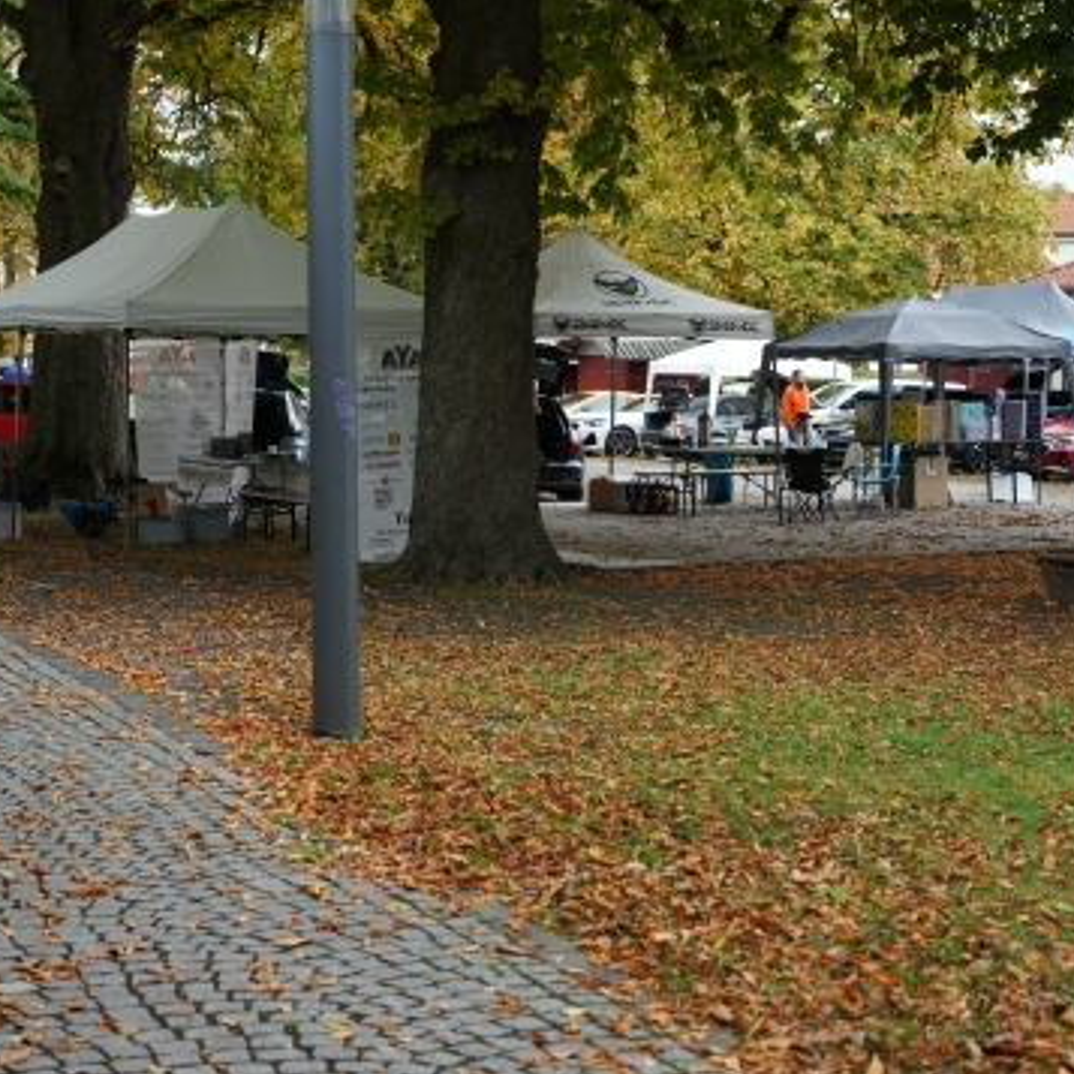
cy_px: 578
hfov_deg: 23.1
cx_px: 526
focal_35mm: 75
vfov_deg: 23.1
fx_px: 2633
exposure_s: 1/160
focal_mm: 45
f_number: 4
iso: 250
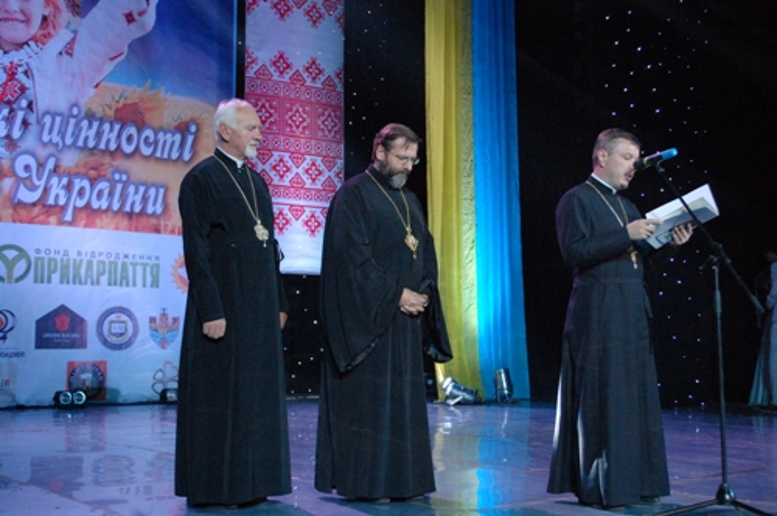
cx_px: 388
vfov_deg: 28.0
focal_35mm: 48
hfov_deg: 41.2
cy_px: 258
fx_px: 1035
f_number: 5
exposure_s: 1/80
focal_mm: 32
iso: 1600
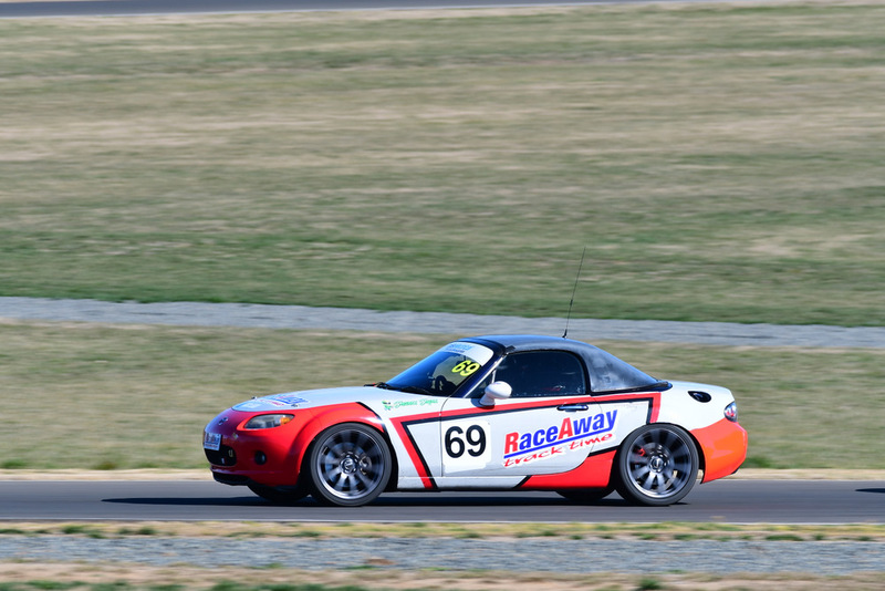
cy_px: 296
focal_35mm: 450
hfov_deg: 4.6
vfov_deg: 3.1
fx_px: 11066
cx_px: 442
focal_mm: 300
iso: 160
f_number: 9
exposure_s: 1/250
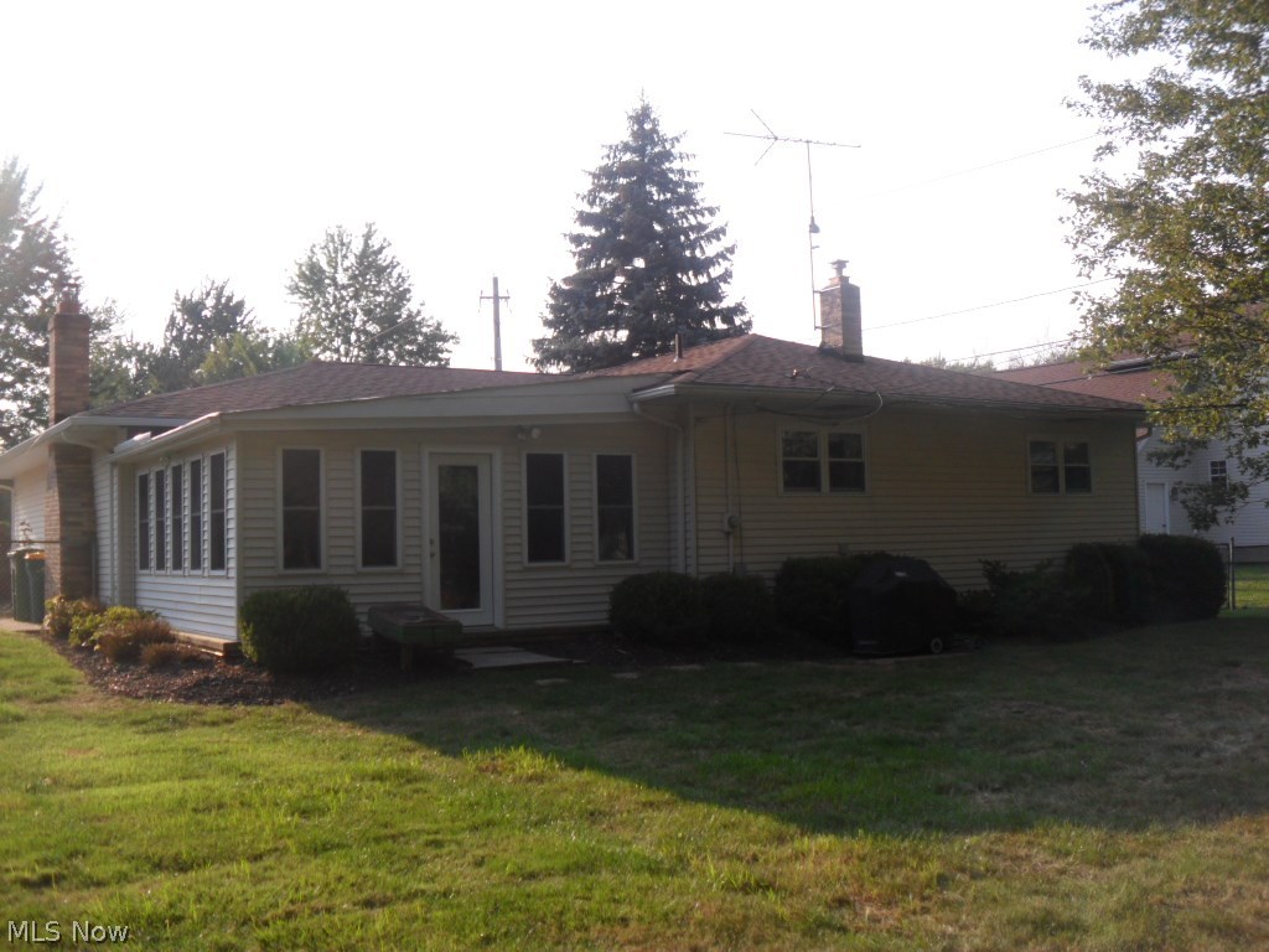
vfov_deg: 40.7
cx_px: 634
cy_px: 476
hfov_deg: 52.6
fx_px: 1283
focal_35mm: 35
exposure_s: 1/500
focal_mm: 6.3
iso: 80
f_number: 3
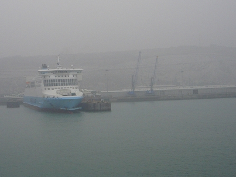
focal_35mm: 58
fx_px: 396
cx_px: 62
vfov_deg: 25.3
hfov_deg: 32.6
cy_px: 89
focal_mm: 8
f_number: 4.7
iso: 200
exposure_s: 1/400
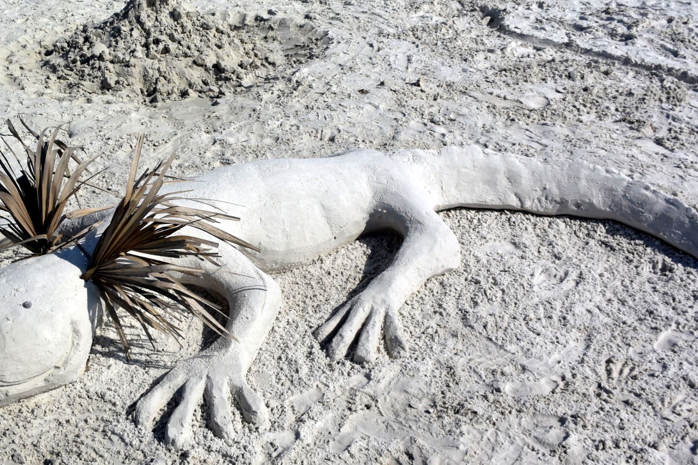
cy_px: 276
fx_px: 756
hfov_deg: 48.9
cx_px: 243
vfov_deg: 34.1
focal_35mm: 39
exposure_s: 1/5000
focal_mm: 10
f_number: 3.5
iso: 160
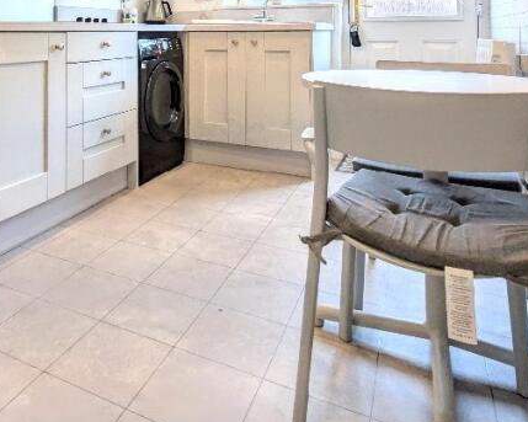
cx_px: 149
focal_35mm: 28
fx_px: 437
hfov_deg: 59.7
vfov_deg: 44.9
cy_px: 14
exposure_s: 1/190
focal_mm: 2.02
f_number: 1.7
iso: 54
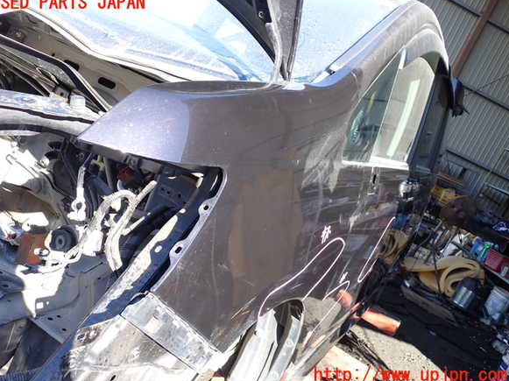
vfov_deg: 45.4
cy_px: 189
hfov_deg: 58.4
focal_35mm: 31
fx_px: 456
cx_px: 249
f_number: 3.2
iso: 100
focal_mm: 5.4
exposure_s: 1/100
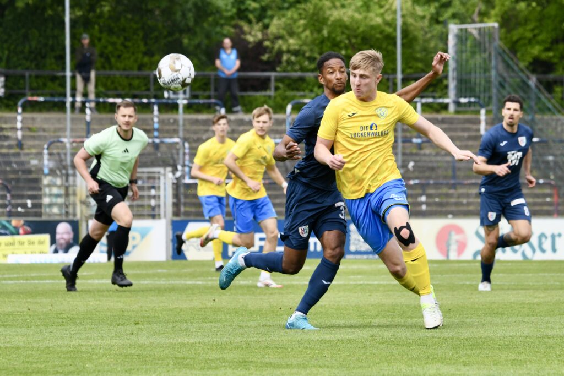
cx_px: 282
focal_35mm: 240
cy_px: 188
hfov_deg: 8.6
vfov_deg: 5.7
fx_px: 3760
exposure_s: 1/1600
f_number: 8
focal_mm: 240
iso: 1250
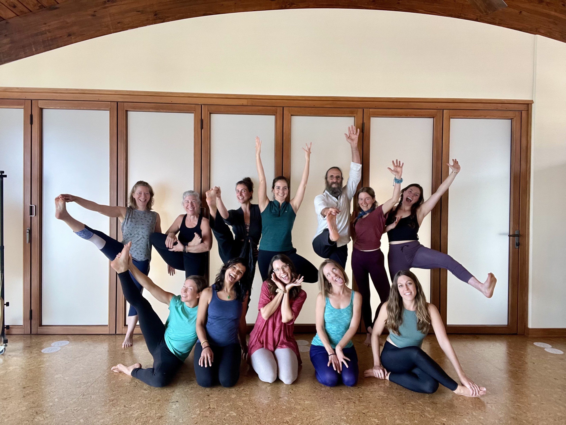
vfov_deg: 58.9
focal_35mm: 23
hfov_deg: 73.9
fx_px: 376
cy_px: 212
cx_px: 283
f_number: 2.2
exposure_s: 1/60
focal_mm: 2.71
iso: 160
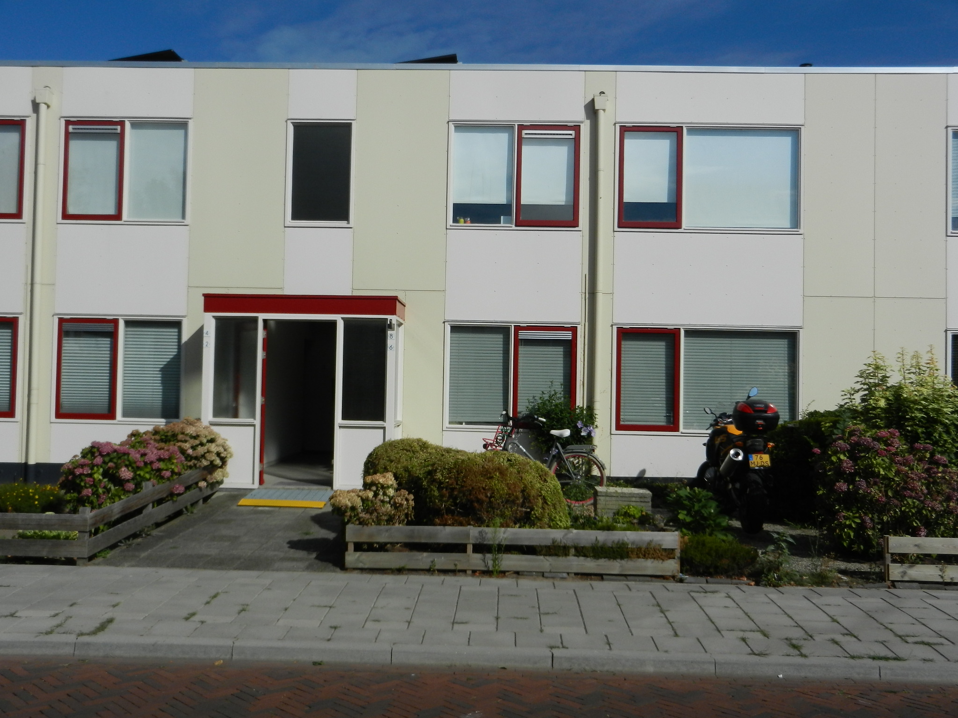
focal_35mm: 33
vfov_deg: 42.9
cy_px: 359
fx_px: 913
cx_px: 479
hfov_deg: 55.4
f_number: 7.6
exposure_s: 1/1000
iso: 160
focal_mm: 5.9
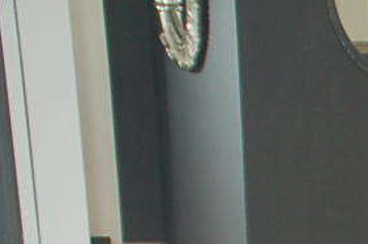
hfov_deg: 9.7
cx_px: 988
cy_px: 612
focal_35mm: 178
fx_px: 1816
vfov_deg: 7.2
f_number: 3.8
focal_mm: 22
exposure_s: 1/60
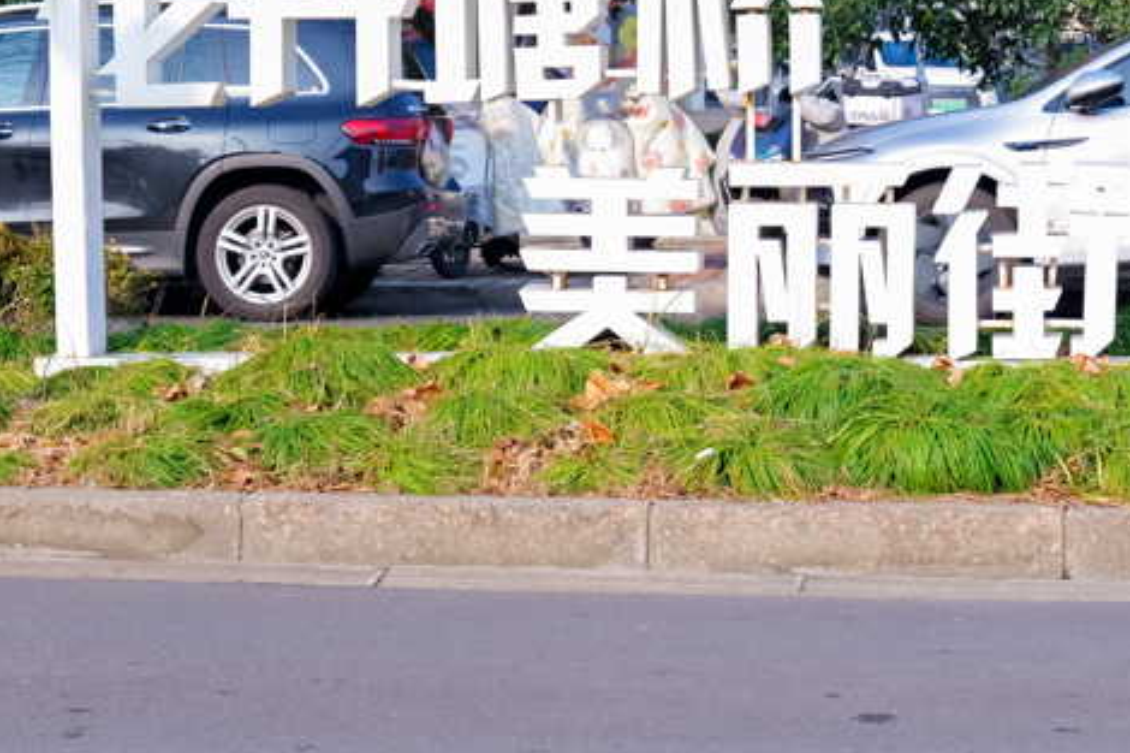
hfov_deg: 17.8
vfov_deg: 11.9
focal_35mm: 115
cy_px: 130
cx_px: 536
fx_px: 3608
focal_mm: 60
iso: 100
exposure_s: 1/200
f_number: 5.6
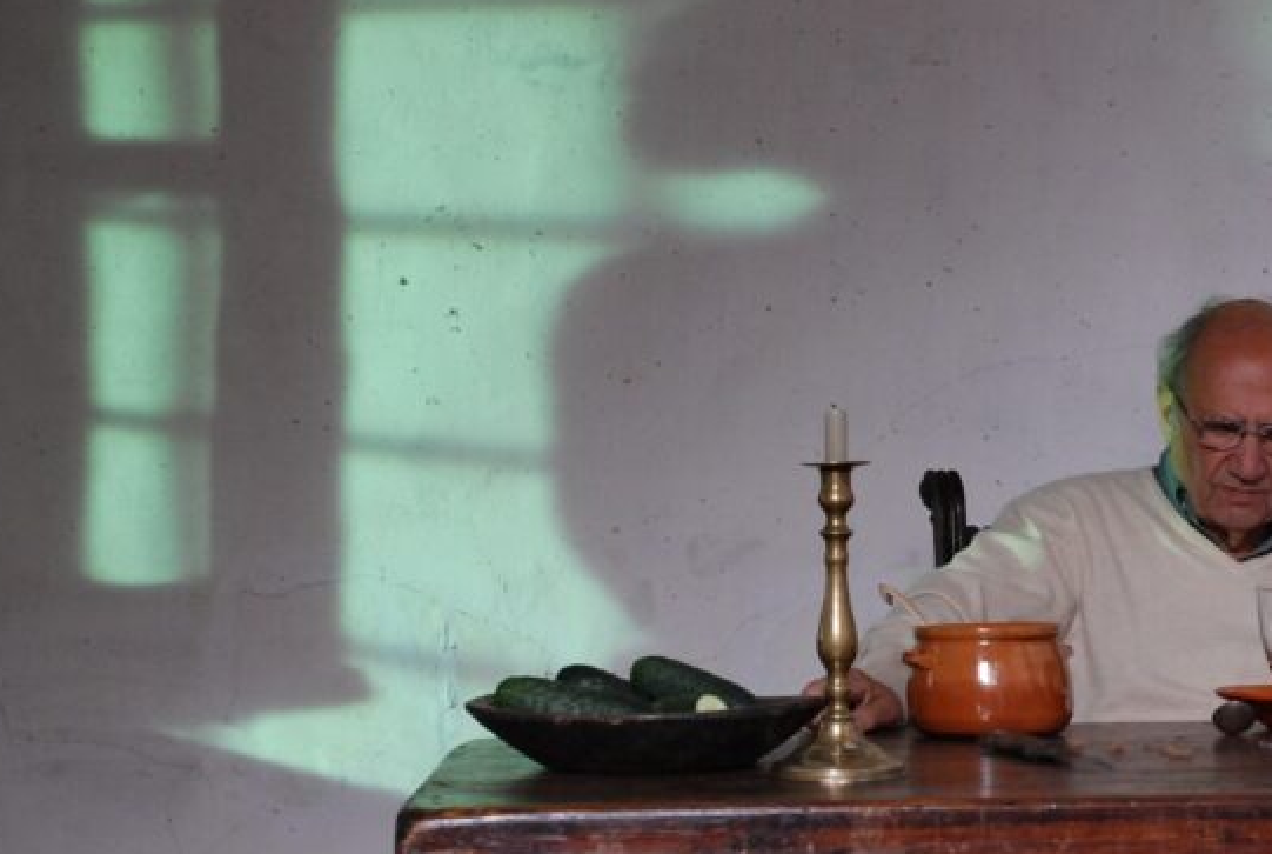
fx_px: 3469
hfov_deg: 20.7
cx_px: 830
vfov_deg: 14.0
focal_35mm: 98
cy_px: 483
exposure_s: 1/50
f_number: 8
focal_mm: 46
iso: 1250
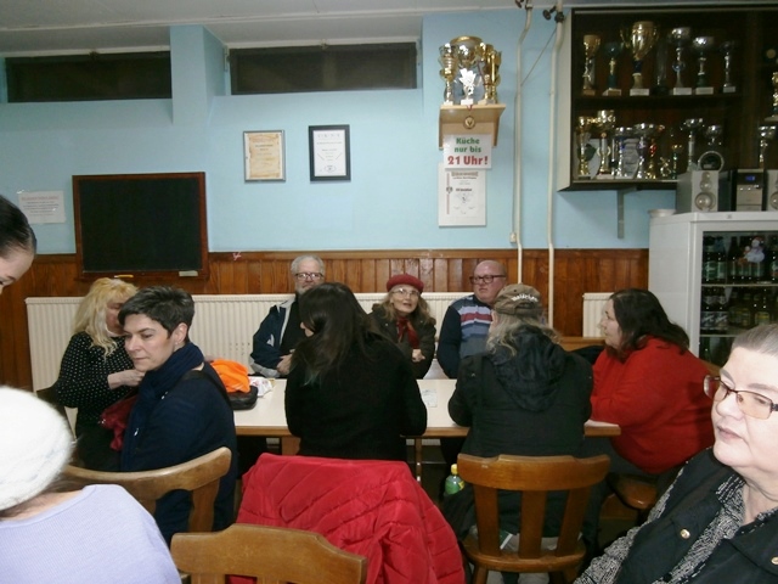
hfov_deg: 71.6
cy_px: 292
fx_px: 539
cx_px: 389
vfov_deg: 56.8
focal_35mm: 24
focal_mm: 4.2
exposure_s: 1/30
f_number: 3
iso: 100
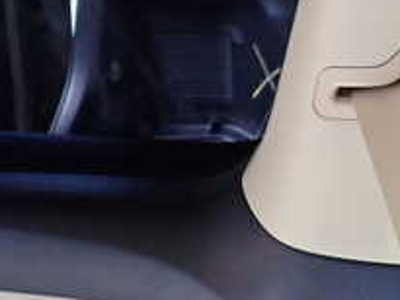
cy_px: 8
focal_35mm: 73
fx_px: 844
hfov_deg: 24.5
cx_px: 459
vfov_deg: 19.7
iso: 500
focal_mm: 4.5
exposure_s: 1/30
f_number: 2
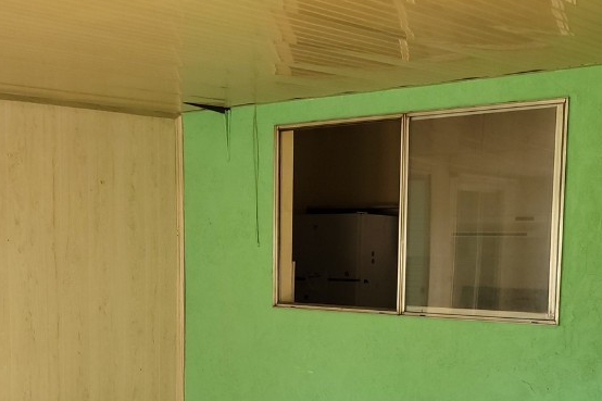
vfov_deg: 26.2
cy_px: 349
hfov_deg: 39.5
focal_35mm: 50
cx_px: 249
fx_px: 836
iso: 80
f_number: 1.8
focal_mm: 5.4
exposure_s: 1/60
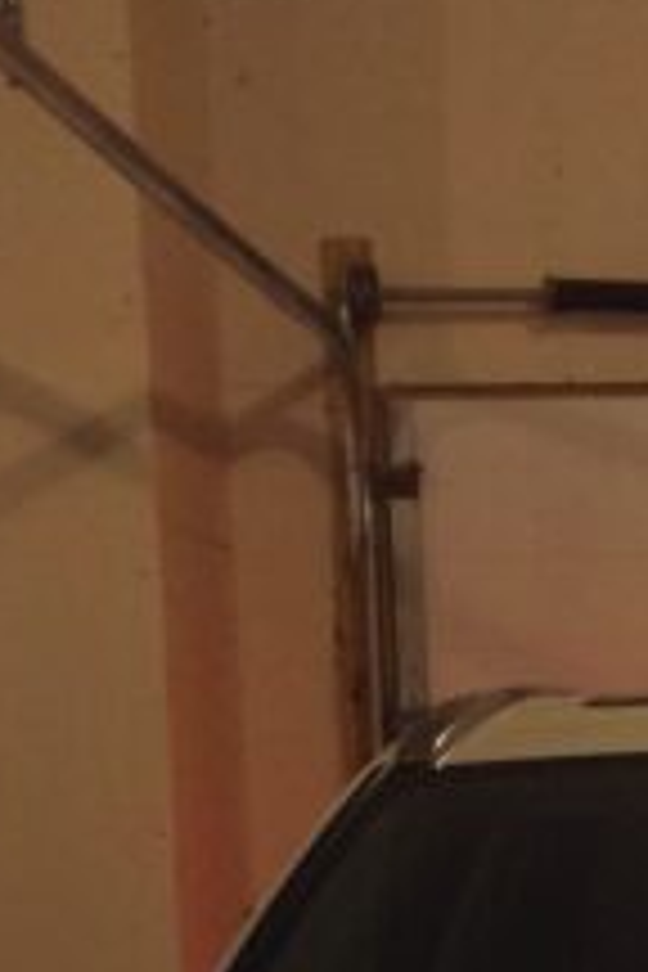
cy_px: 1708
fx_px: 3510
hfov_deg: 10.2
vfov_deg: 14.1
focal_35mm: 130
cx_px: 950
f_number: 2.2
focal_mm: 4.15
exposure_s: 1/30
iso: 100
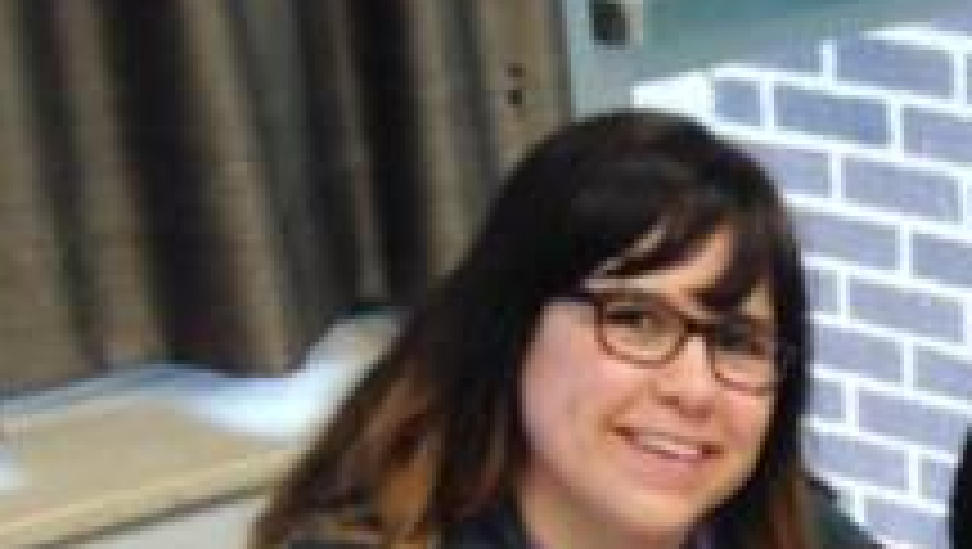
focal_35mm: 133
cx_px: 1148
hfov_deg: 15.6
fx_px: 3431
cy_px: 1296
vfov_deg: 8.4
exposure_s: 1/20
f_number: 2.4
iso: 50
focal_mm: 4.12
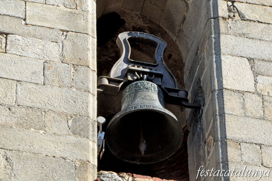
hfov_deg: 6.9
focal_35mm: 300
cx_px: 136
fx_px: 2264
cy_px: 90
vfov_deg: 4.6
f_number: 22
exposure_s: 1/200
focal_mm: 200
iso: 1600
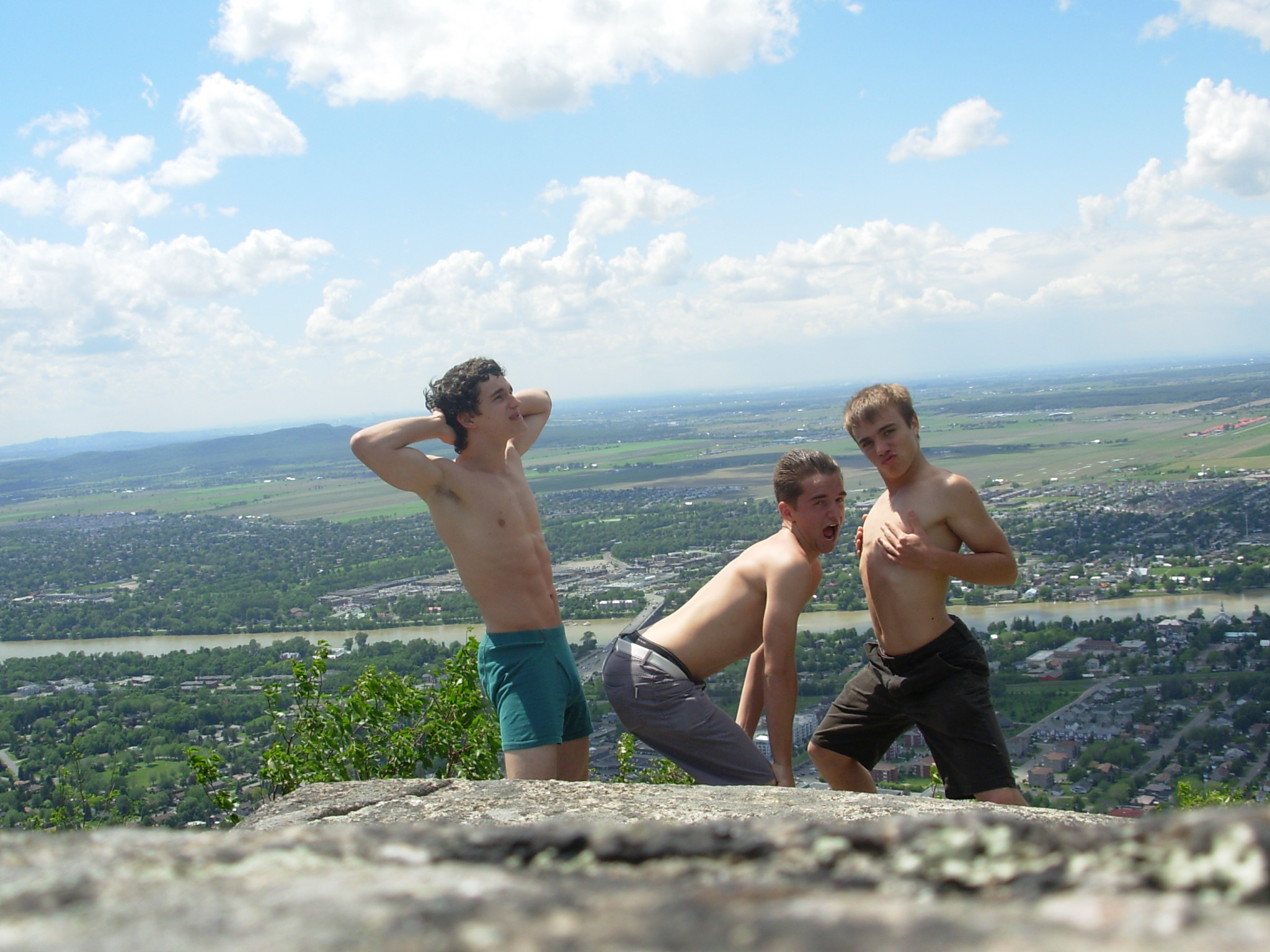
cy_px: 476
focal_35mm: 38
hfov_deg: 49.0
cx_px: 635
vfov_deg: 37.7
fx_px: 1394
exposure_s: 1/430
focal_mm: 6.3
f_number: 4.9
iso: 50
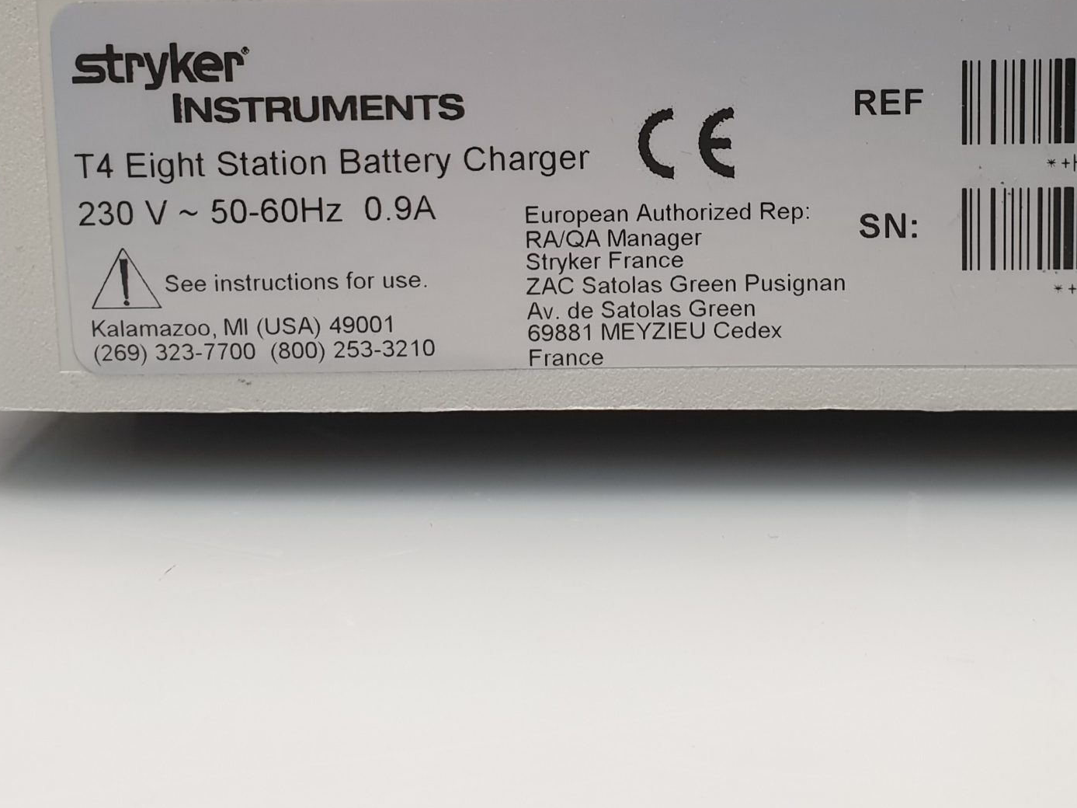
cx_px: 676
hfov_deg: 39.4
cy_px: 89
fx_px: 1493
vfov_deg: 29.1
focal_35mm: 48
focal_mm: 4.3
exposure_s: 1/50
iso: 100
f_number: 2.4
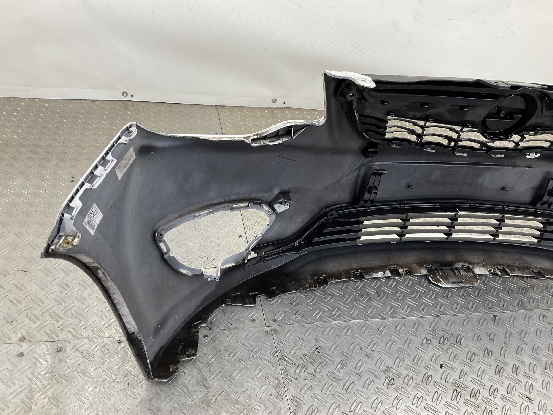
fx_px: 463
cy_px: 208
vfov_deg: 48.2
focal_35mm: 29
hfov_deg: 61.7
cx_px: 276
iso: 32
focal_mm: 3
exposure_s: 1/120
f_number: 1.8
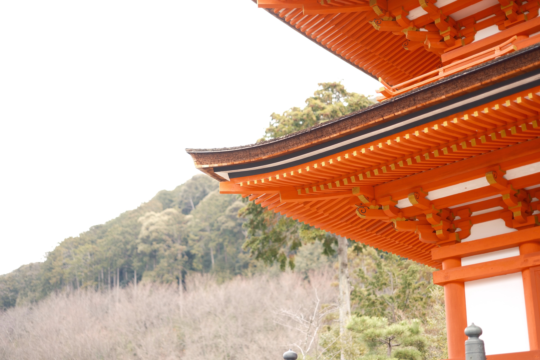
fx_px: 750
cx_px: 270
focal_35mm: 50
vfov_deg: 27.0
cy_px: 180
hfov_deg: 39.6
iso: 125
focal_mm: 33
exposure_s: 1/200
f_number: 1.4
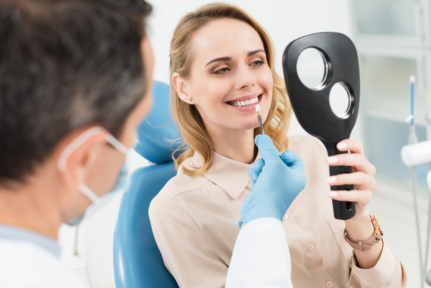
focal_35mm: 50
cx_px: 216
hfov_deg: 39.6
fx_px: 599
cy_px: 144
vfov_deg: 27.0
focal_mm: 50
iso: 100
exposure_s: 1/200
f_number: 3.5
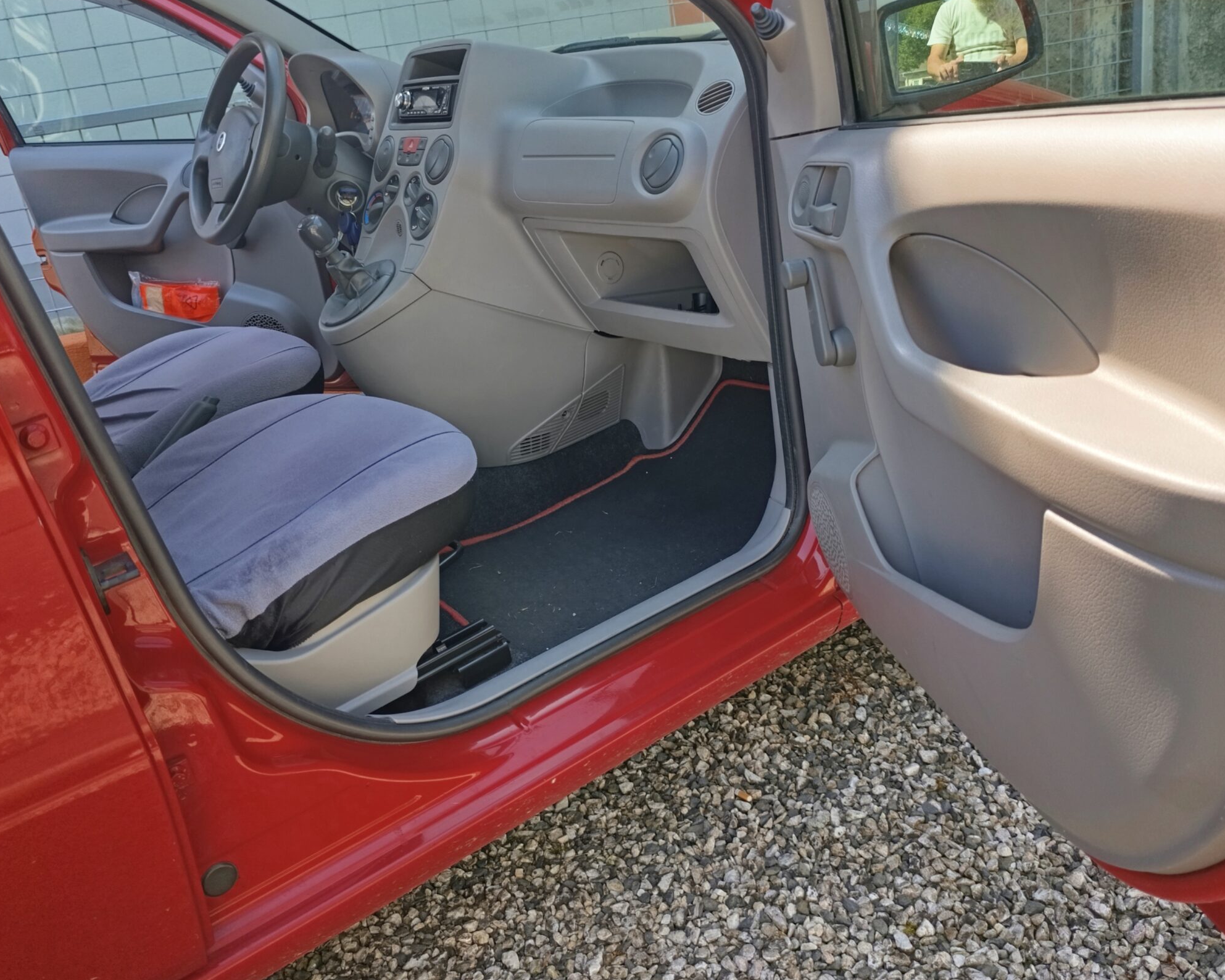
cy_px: 413
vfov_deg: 49.8
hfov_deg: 60.4
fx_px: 1051
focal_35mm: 29
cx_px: 626
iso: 80
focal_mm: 6.14
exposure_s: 1/100
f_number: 1.6
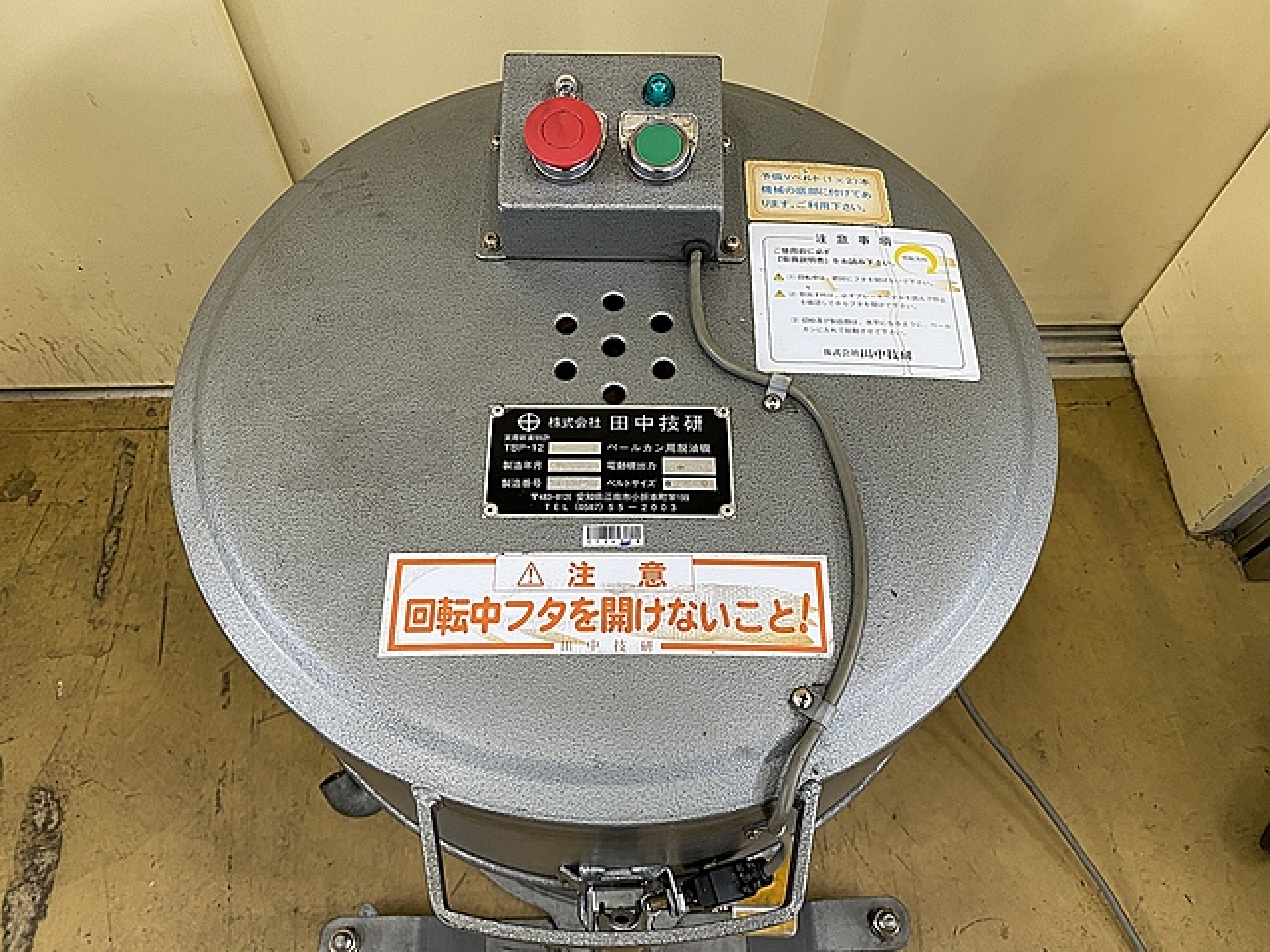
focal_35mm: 26
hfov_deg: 67.3
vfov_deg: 53.1
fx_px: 954
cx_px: 635
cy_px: 476
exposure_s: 1/74
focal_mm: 4.25
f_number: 1.8
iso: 125
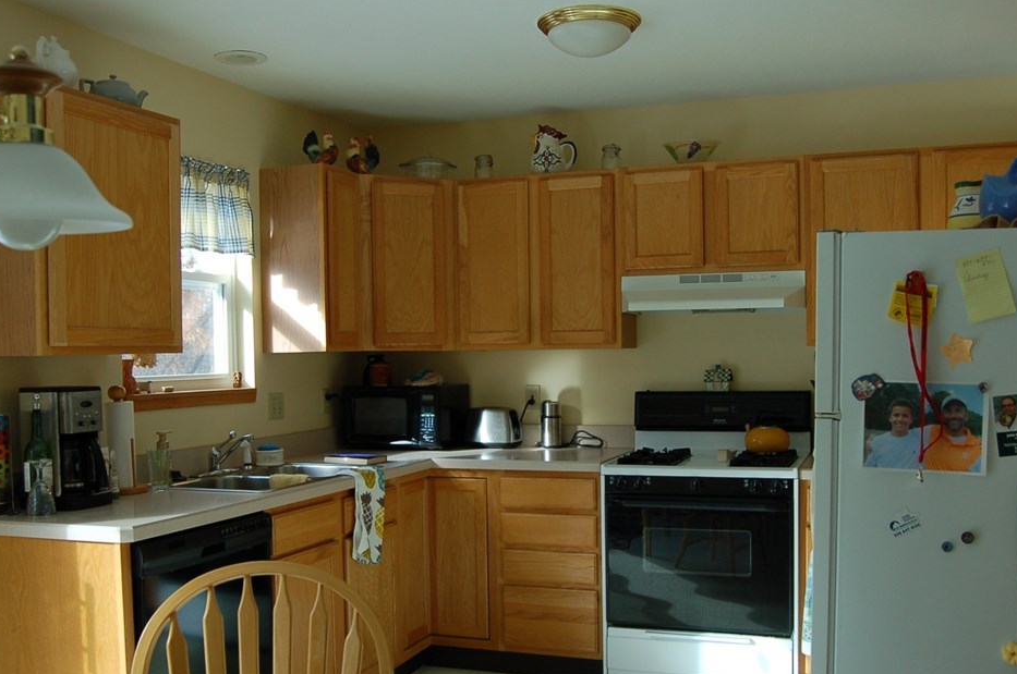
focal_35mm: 35
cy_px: 373
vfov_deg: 37.7
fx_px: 987
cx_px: 527
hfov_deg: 54.5
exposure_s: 1/125
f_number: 5.6
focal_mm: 20
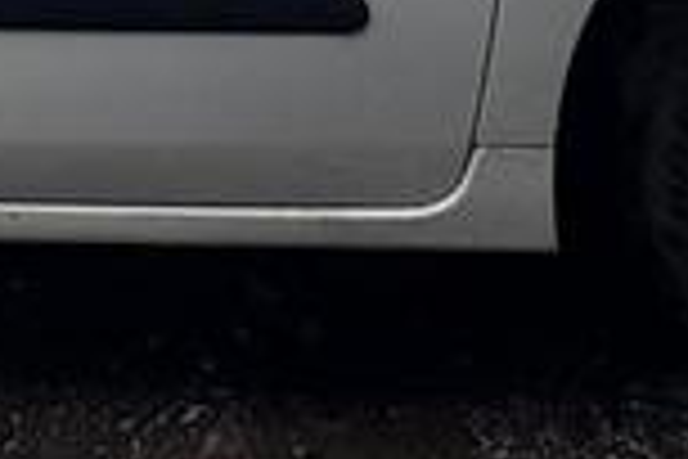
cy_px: -680
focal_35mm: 85
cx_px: -31
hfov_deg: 22.8
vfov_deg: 12.3
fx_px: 1624
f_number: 2.2
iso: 40
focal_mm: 2.22
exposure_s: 1/473
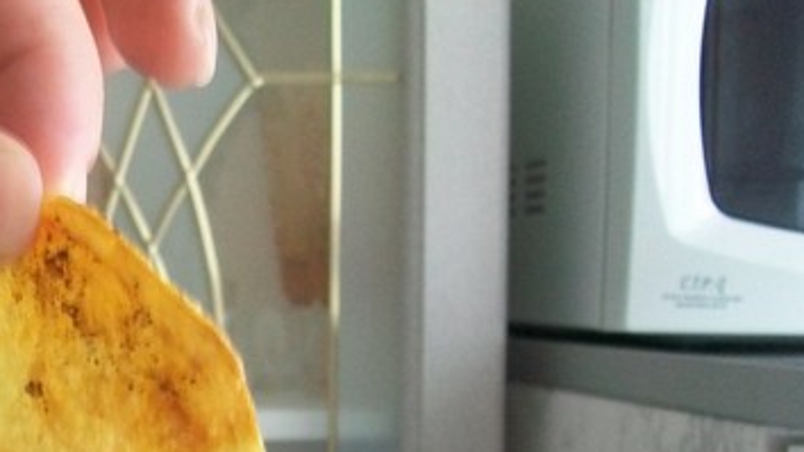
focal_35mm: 69
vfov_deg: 17.3
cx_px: 45
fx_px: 1471
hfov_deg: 29.1
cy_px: 387
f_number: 2.8
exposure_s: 1/13
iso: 160
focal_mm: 5.7
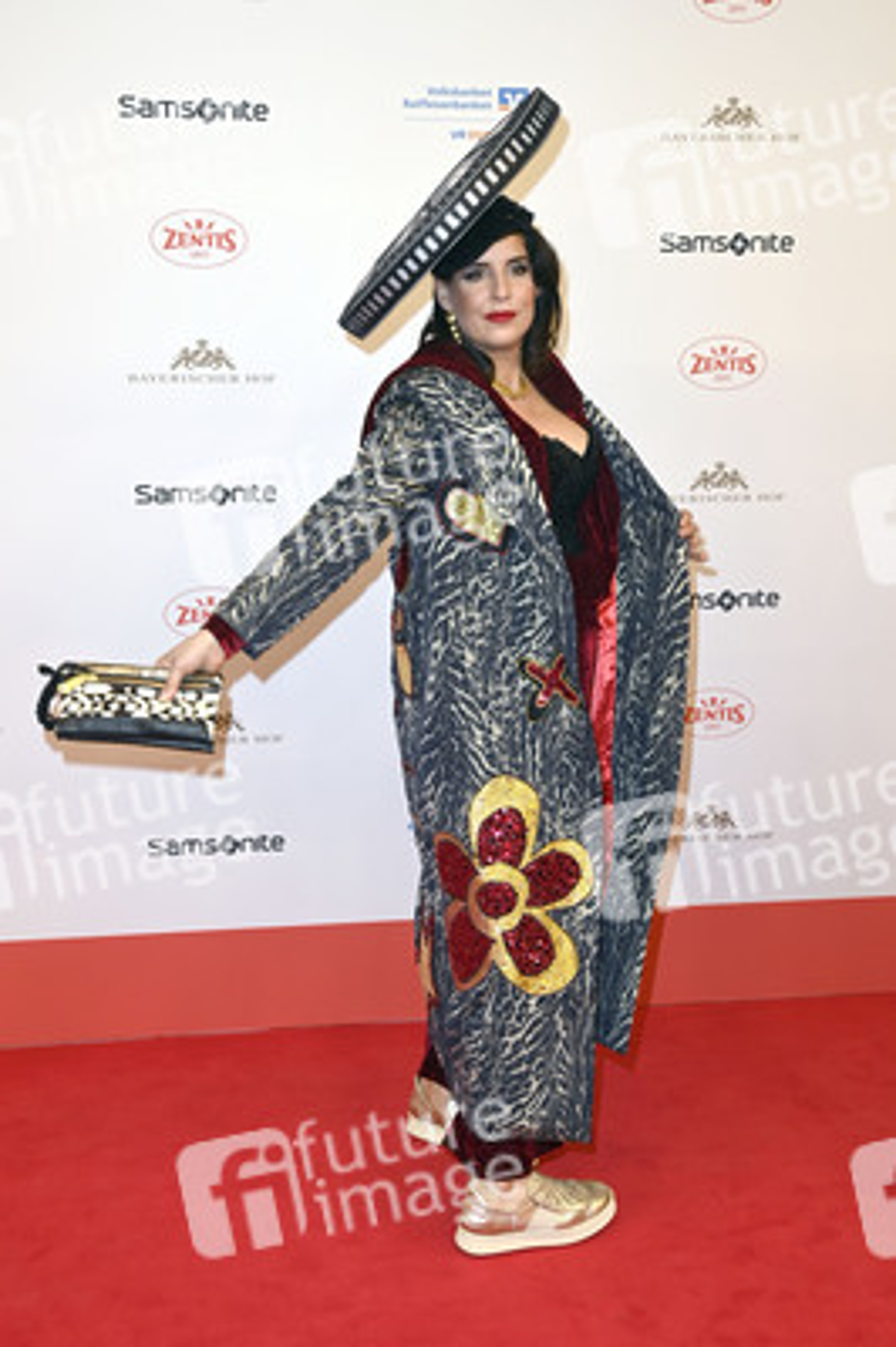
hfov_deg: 33.3
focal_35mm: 40
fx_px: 1496
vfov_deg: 48.5
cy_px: 674
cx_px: 448
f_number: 7.1
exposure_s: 1/250
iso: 640
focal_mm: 40
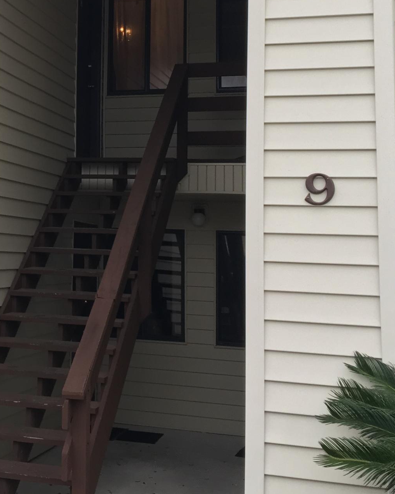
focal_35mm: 67
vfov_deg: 27.9
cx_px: -31
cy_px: 117
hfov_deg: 21.7
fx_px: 979
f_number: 2.2
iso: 40
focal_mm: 4.15
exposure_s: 1/120
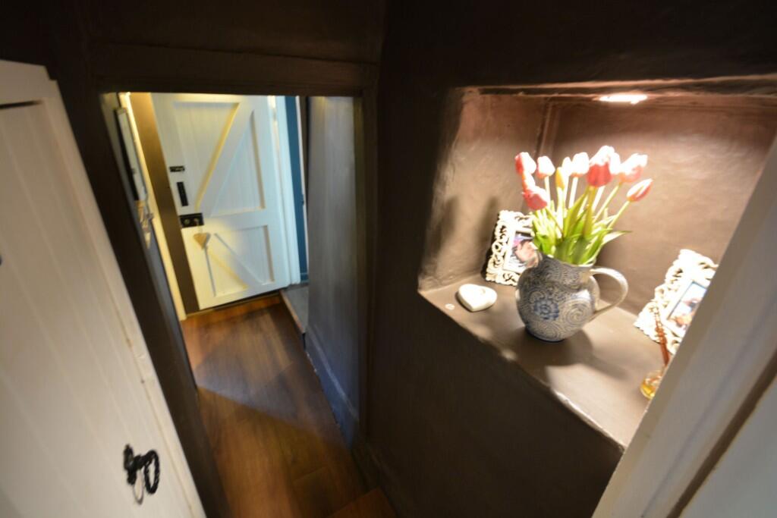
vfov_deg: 77.3
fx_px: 324
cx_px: 388
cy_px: 259
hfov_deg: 100.4
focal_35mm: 15
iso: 400
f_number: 8
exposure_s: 1
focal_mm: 10
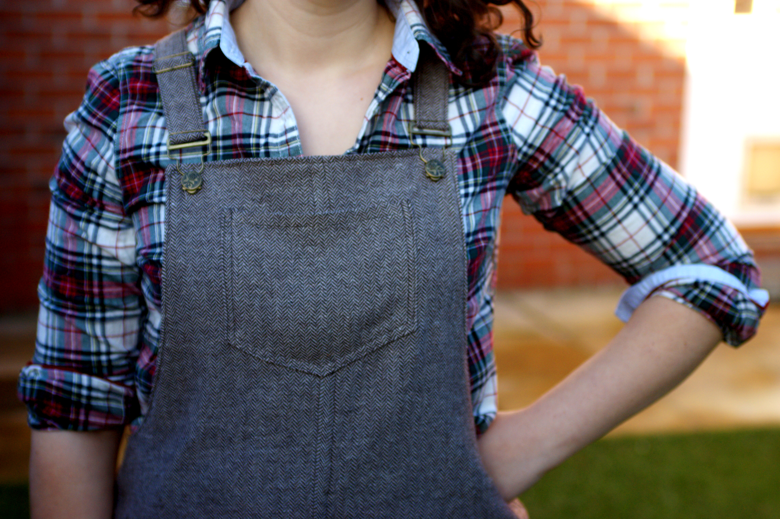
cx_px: 390
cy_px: 260
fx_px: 1462
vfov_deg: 20.1
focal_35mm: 68
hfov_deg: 29.9
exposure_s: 1/640
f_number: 2.8
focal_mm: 45
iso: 200
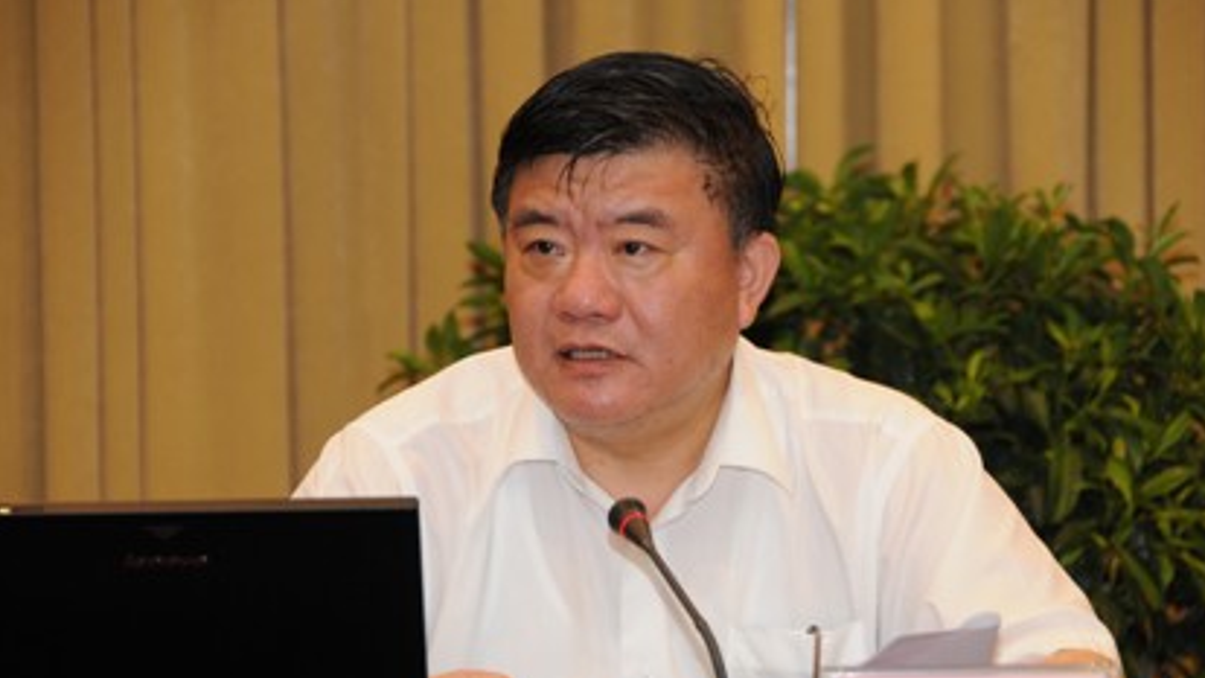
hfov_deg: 8.5
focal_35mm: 255
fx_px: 8149
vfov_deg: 4.8
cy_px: 410
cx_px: 626
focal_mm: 150
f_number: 5.6
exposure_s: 1/60
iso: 640
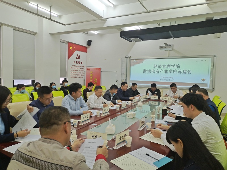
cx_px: 114
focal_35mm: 22
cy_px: 85
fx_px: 144
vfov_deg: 61.1
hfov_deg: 76.4
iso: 99
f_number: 1.79
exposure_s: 1/50
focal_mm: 4.71
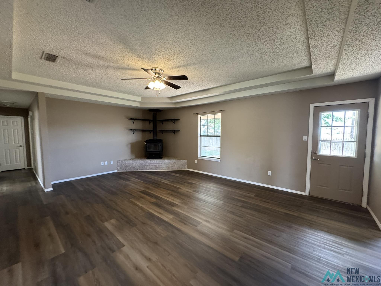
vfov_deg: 85.7
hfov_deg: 102.1
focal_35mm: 14
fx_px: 154
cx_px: 190
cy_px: 143
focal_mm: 2.22
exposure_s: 1/60
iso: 320
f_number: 2.2
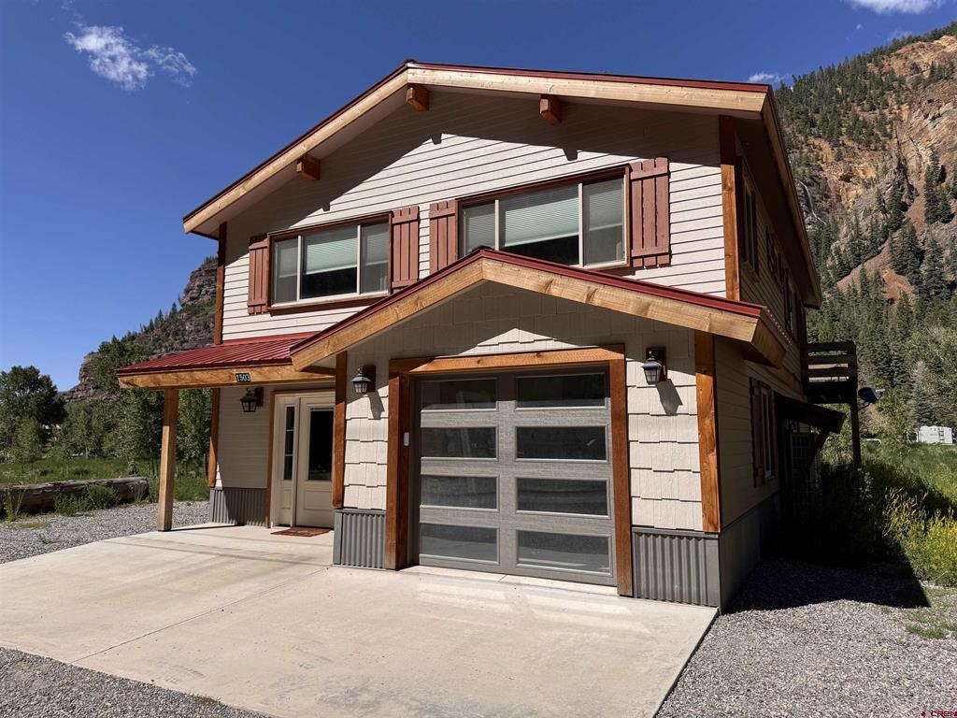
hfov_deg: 71.6
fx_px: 664
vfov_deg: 56.8
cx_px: 478
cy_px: 359
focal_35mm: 24
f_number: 1.78
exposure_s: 1/5348
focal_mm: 6.76
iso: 80
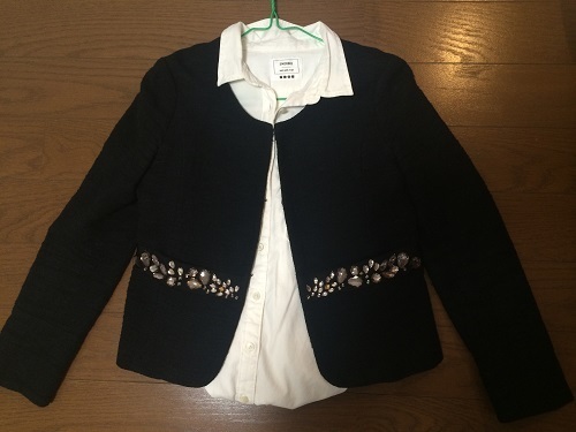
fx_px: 499
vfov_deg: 46.8
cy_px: 216
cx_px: 288
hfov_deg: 60.0
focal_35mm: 30
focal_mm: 4.12
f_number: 2.2
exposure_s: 1/30
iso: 125
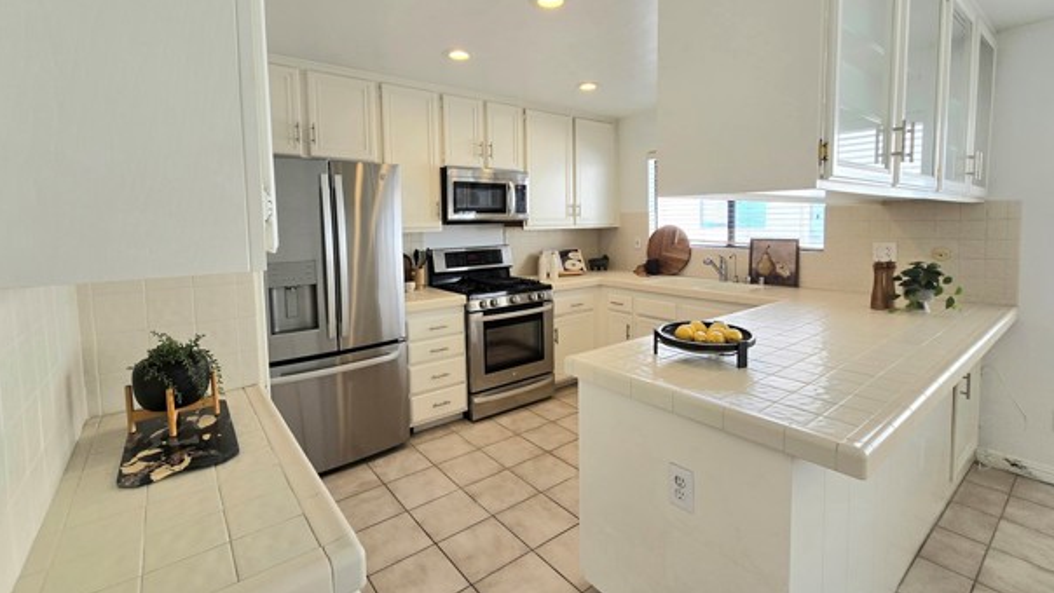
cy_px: 248
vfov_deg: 70.1
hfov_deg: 103.0
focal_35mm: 15
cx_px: 524
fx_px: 419
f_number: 2.2
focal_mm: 2.2
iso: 50
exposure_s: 1/200
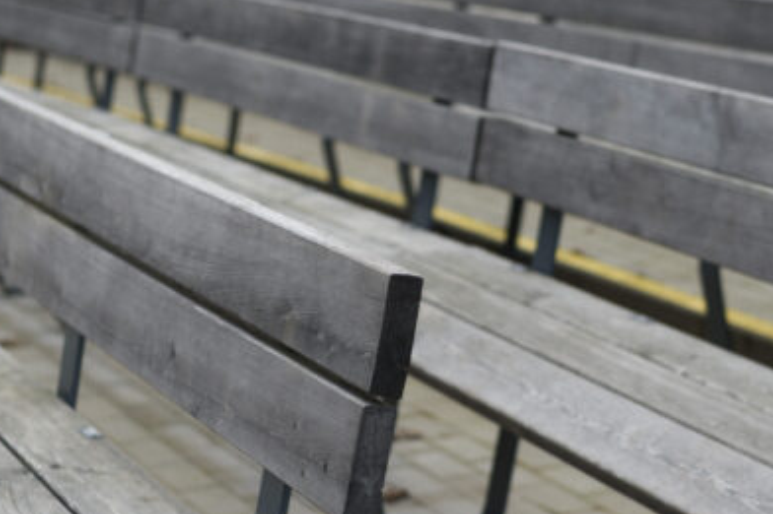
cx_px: 475
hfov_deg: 20.8
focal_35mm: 98
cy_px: 353
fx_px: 2103
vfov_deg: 13.9
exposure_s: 1/800
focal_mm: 50
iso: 200
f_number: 2.8
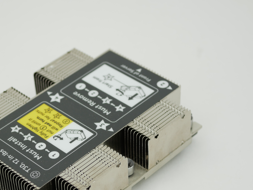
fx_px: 717
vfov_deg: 15.0
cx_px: 83
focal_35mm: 98
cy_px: 146
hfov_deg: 20.0
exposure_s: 1/125
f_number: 3.5
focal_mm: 30
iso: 200
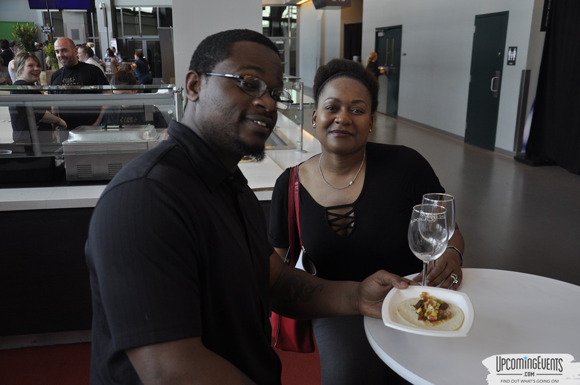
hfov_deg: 53.2
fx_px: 579
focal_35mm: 36
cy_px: 192
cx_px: 290
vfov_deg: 36.8
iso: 400
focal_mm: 24
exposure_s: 1/60
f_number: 5
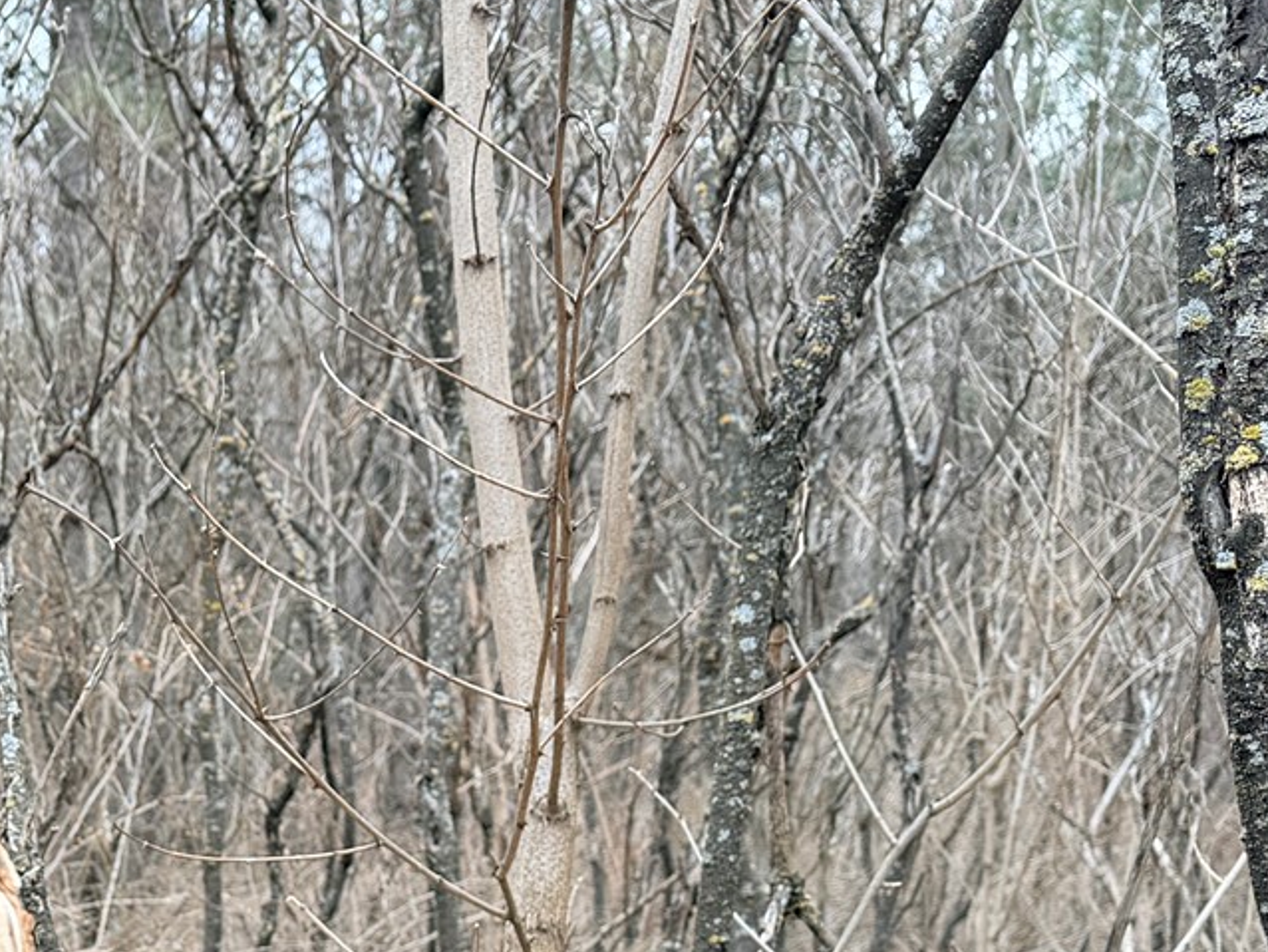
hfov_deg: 23.8
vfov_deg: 17.8
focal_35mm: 77
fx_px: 2822
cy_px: 1282
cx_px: -103
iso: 64
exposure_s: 1/261
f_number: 1.78
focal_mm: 6.76
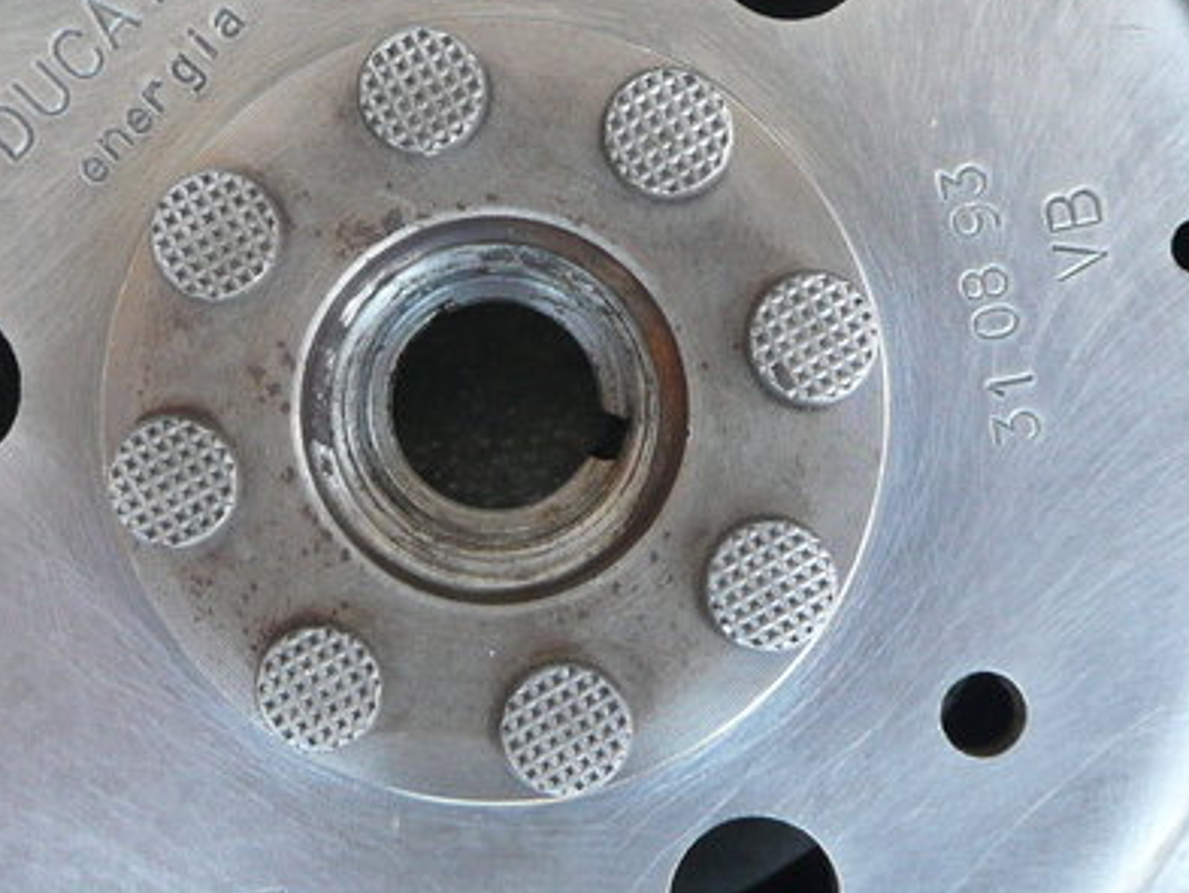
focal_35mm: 57
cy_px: 378
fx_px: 1958
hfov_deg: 33.7
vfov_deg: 25.6
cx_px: 505
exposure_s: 1/30
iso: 160
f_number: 3.3
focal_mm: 4.6
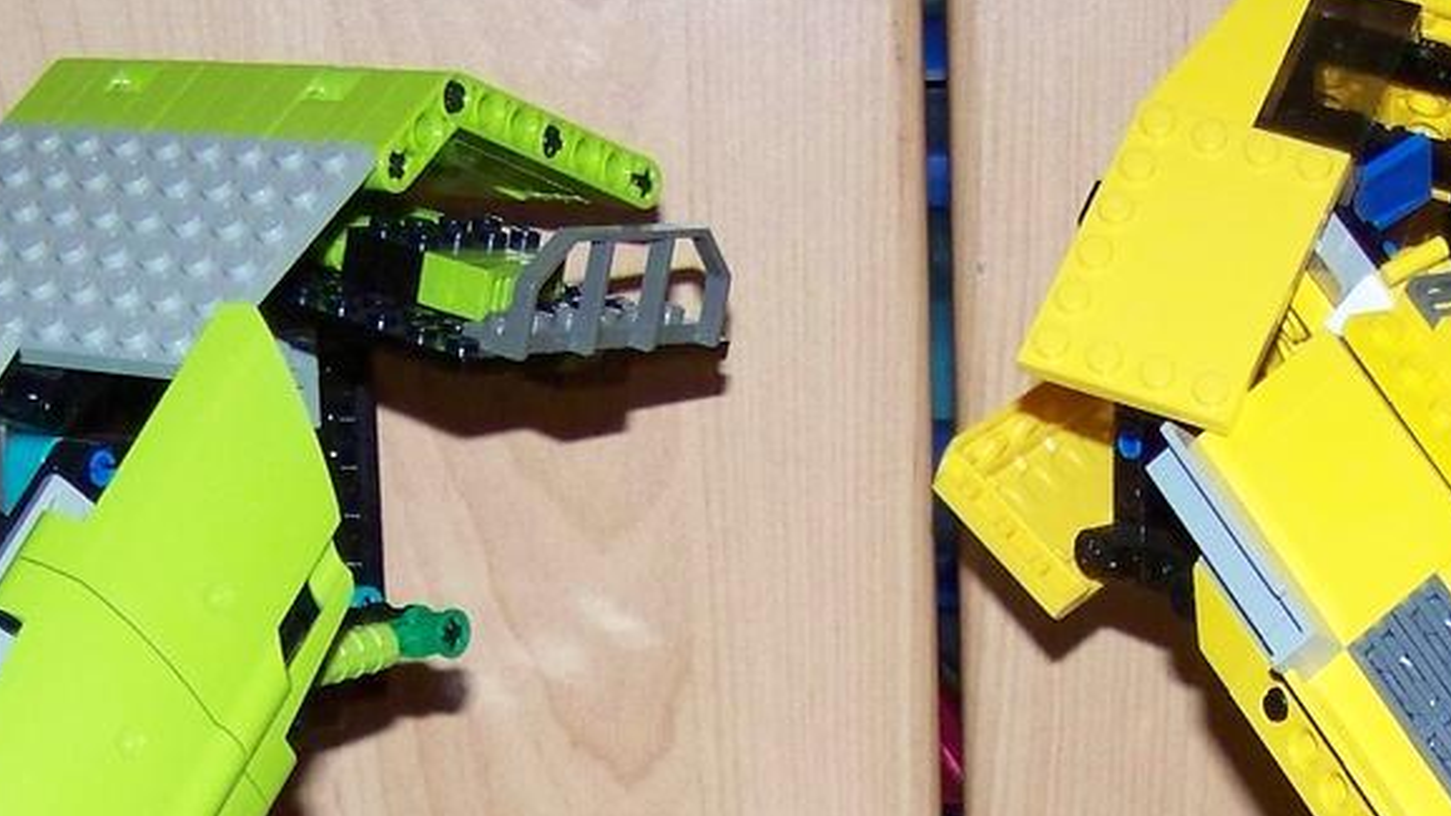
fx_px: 4232
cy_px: 1145
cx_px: 766
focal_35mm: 110
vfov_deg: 10.7
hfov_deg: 19.5
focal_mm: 6.3
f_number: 2.8
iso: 200
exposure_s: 1/30
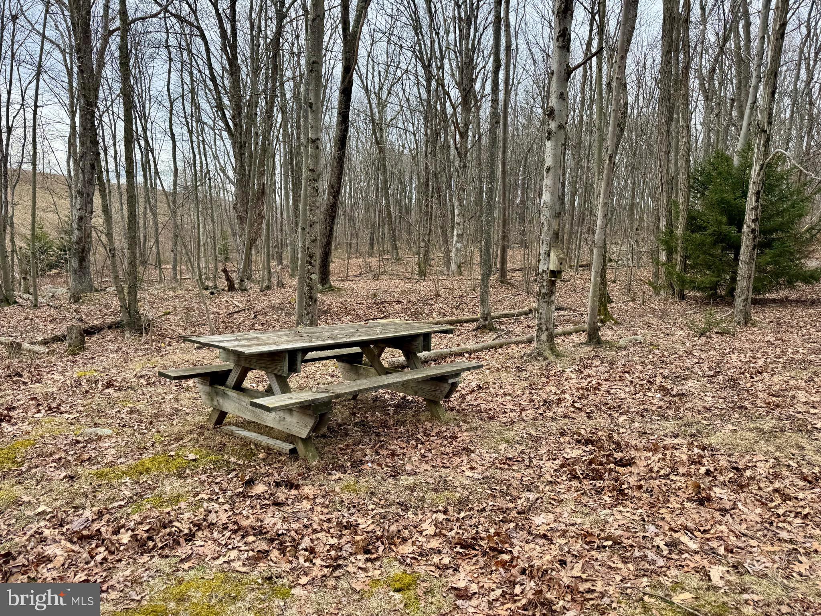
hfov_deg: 71.6
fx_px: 569
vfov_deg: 56.8
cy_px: 308
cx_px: 410
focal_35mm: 24
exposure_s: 1/671
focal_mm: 6.76
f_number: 1.78
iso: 80
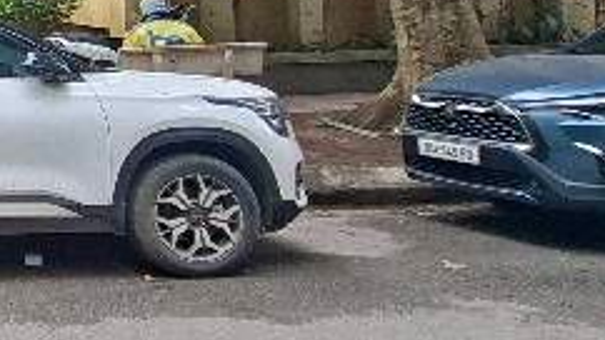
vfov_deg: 19.2
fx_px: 962
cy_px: -38
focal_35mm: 60
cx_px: -405
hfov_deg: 23.6
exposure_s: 1/100
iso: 40
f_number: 2.2
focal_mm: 1.74
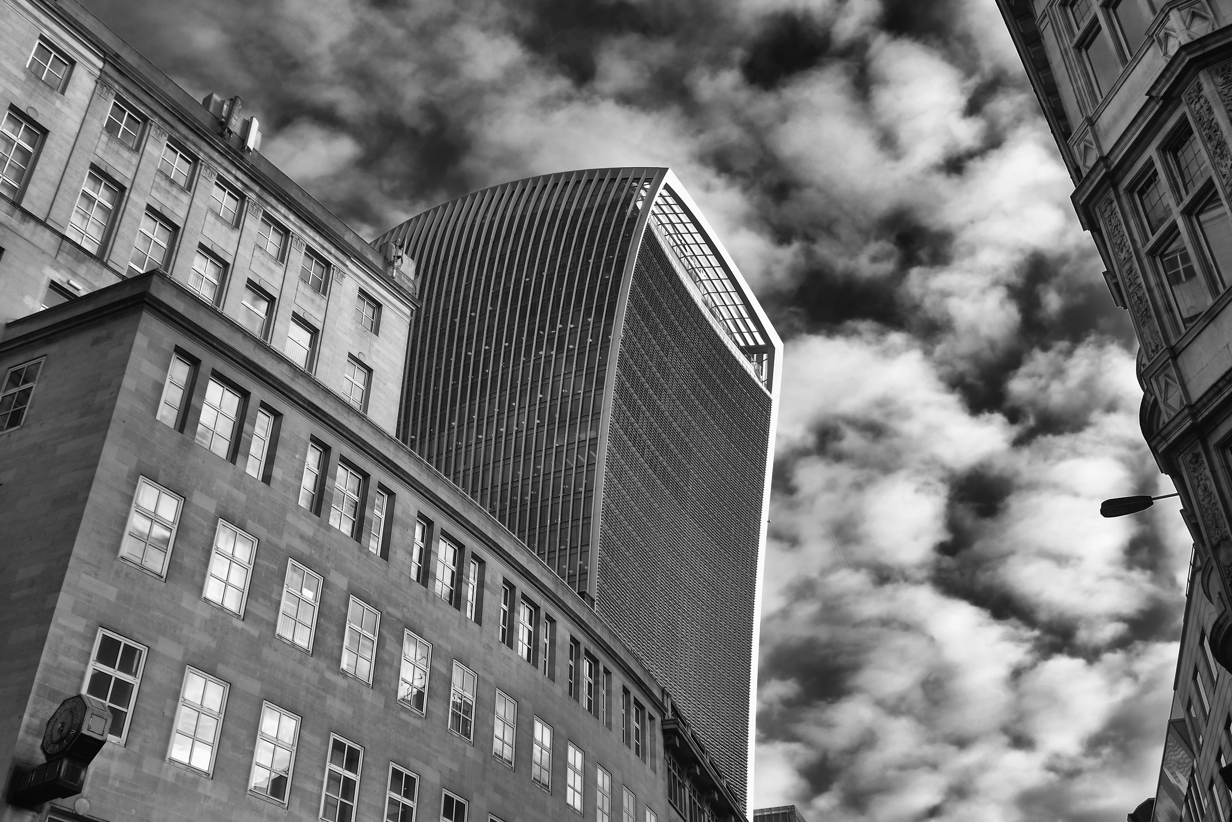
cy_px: 411
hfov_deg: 53.1
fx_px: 1232
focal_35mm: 36
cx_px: 616
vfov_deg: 36.9
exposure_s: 1/240
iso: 200
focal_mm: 24
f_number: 5.6
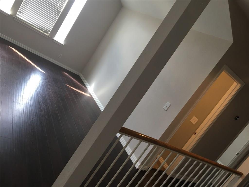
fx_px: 209
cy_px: 94
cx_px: 124
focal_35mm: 29
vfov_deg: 48.2
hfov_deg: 61.7
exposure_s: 1/30
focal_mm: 4.15
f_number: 2.2
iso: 64
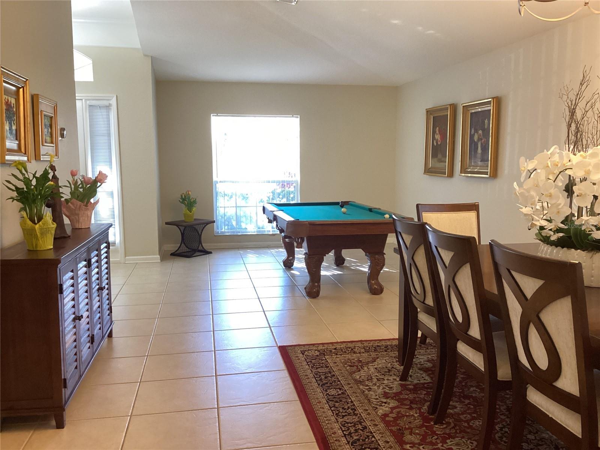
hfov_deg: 58.4
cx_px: 300
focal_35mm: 31
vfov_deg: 45.4
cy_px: 225
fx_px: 537
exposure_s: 1/40
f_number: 2.4
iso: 400
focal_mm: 3.3
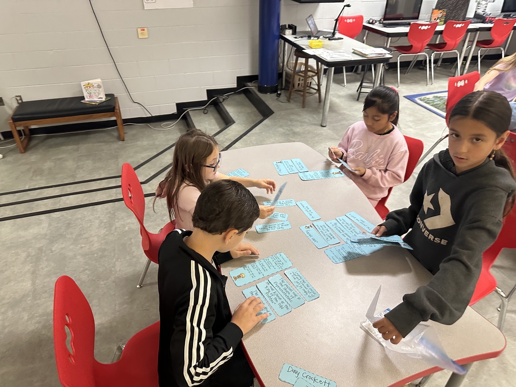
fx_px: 358
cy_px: 194
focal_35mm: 24
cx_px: 258
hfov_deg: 71.6
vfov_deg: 56.8
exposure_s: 1/60
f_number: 1.78
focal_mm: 6.86
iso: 400
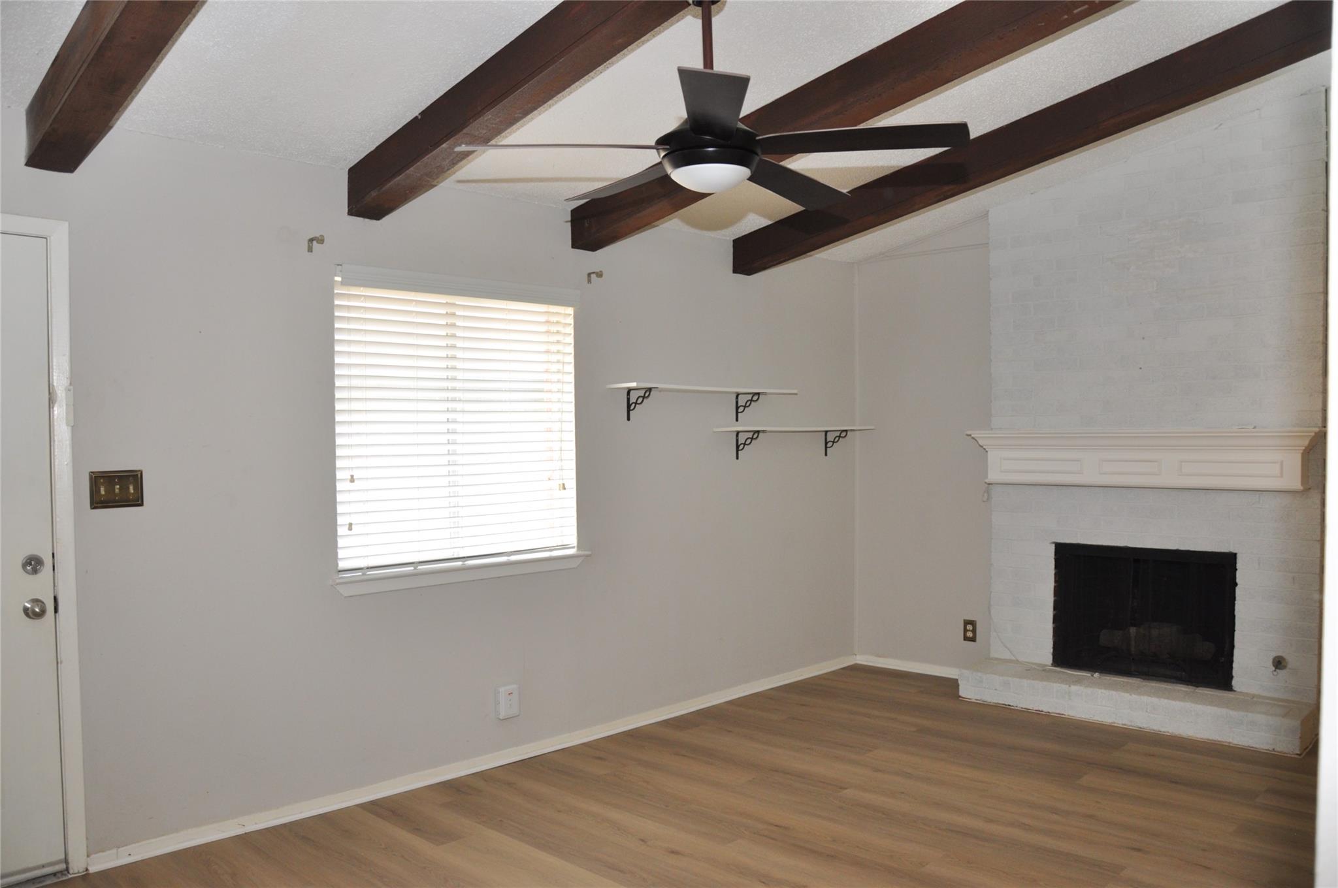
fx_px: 1002
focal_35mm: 27
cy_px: 444
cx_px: 669
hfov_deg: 67.4
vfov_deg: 47.8
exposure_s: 1/60
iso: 500
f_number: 4
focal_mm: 18
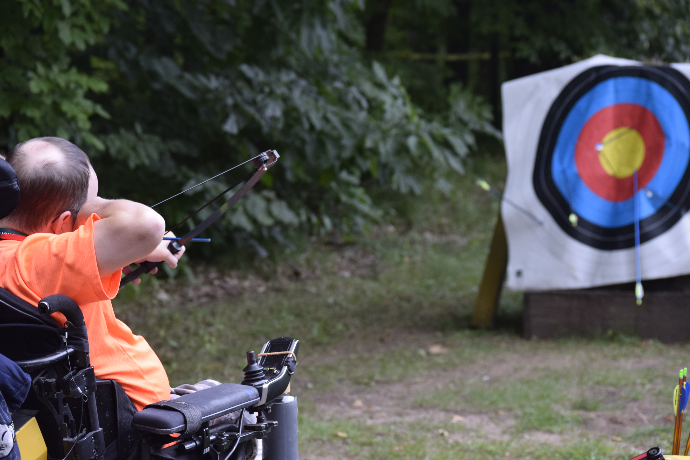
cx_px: 345
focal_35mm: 112
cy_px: 230
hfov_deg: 18.2
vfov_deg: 12.2
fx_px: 2157
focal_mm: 75
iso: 400
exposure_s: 1/125
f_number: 5.6
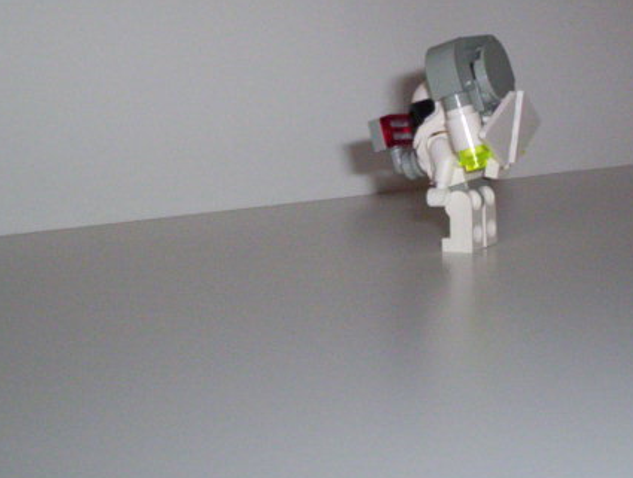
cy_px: 121
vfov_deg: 20.1
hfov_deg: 26.3
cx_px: 475
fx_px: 1338
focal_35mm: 73
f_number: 4.5
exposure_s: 1/60
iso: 140
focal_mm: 4.99
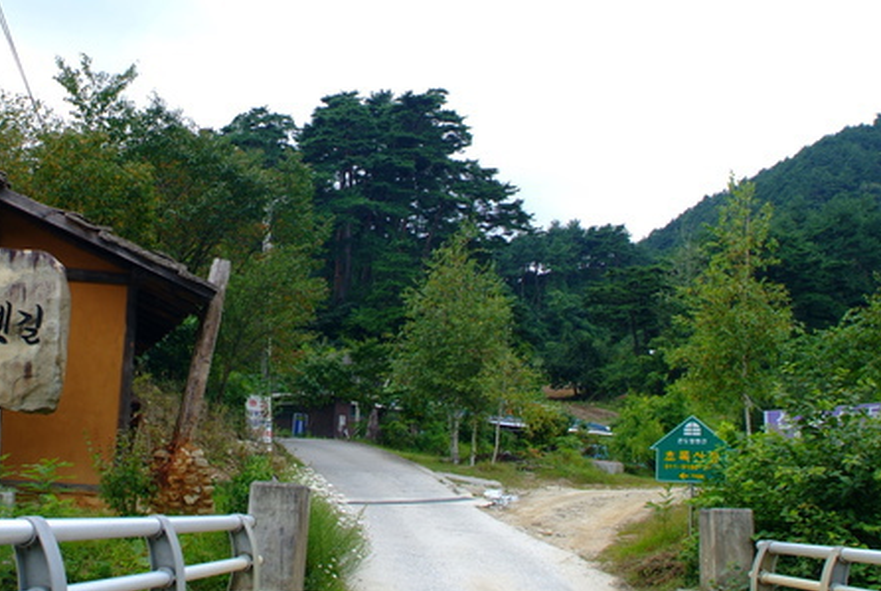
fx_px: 1152
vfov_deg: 28.8
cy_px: 296
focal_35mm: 47
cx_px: 283
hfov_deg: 41.2
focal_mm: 20
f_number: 5.6
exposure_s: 1/125
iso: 100
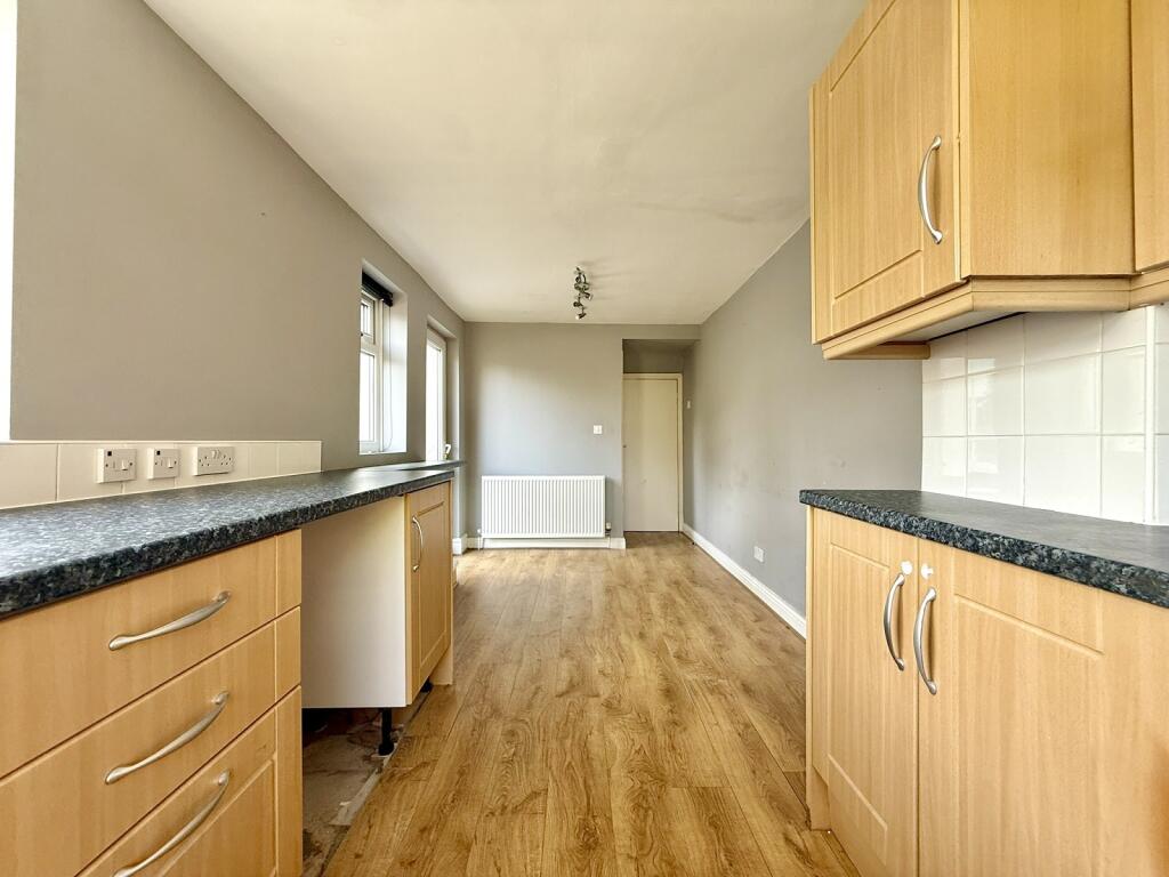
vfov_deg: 85.7
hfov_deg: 102.1
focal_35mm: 14
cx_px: 584
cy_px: 438
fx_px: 473
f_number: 2.2
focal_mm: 2.22
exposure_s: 1/99
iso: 125
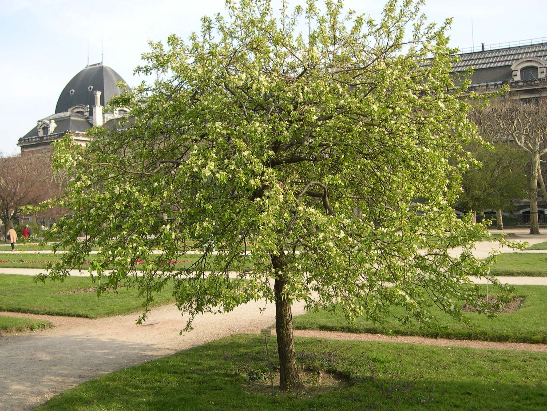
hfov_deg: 49.0
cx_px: 274
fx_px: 601
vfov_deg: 37.7
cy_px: 206
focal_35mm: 38
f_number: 2.8
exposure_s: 1/566
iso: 100
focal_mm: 8
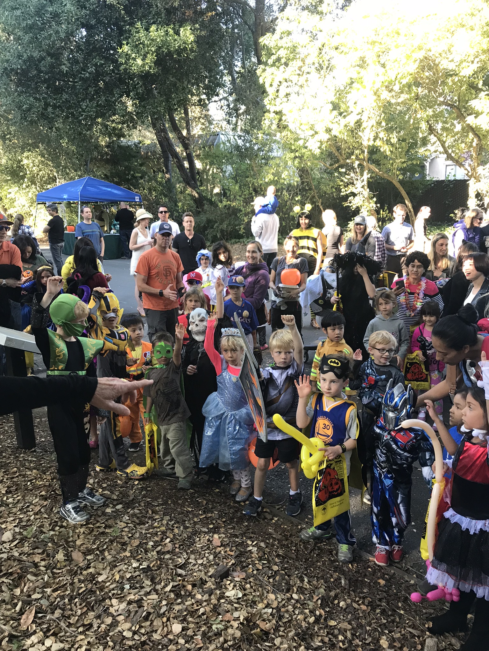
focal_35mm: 28
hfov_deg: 49.7
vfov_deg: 63.4
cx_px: 244
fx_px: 527
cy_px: 326
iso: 25
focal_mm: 3.99
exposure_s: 1/30
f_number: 1.8
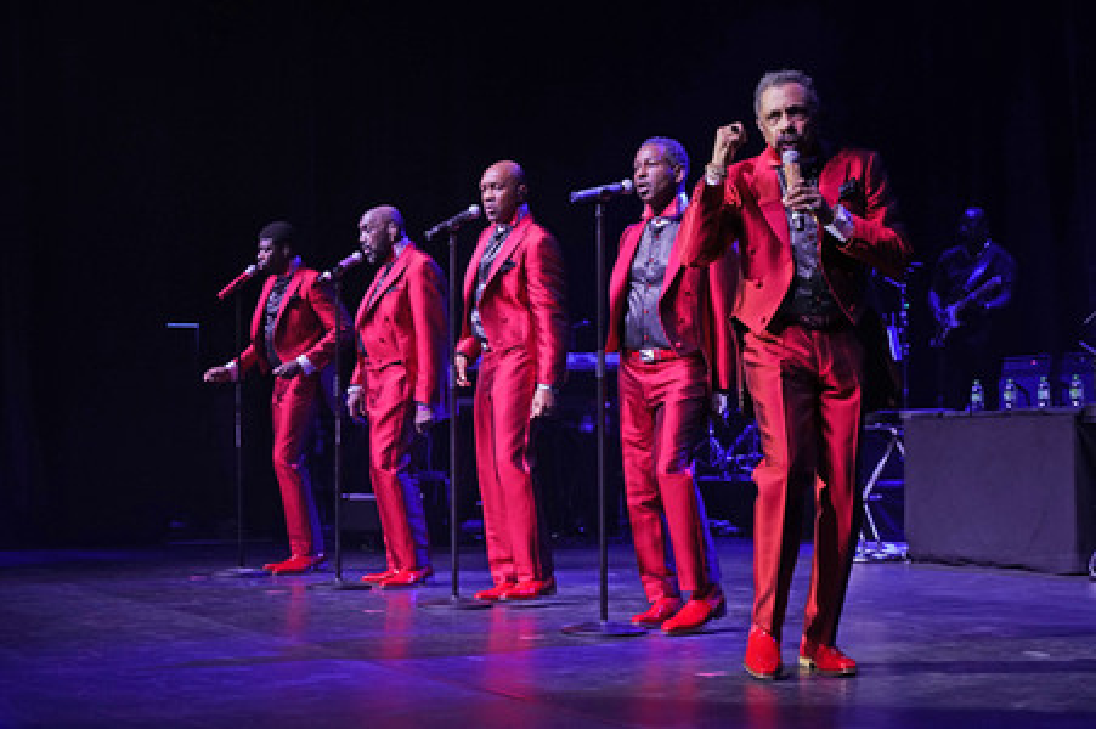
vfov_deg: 23.7
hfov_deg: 35.1
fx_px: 1734
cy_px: 364
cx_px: 548
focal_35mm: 57
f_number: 5.6
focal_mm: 57
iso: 1600
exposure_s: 1/160
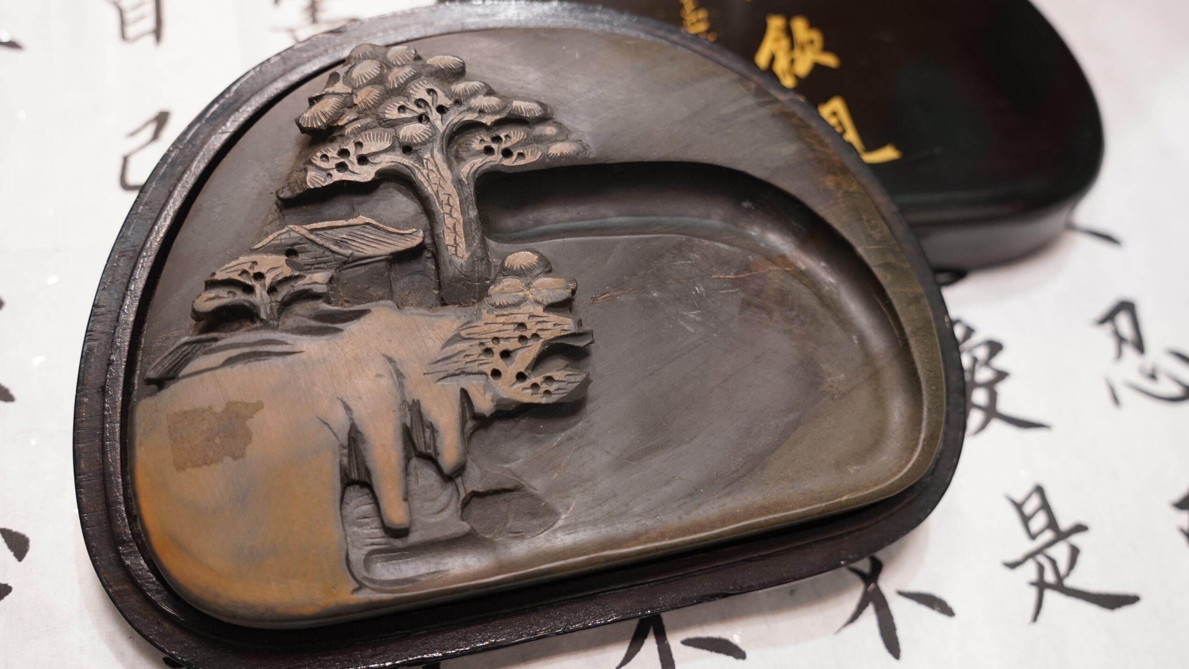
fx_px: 1185
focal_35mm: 38
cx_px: 597
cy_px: 327
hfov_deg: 53.3
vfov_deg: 31.5
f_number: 2.8
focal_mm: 23.7
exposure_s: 1/40
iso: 500
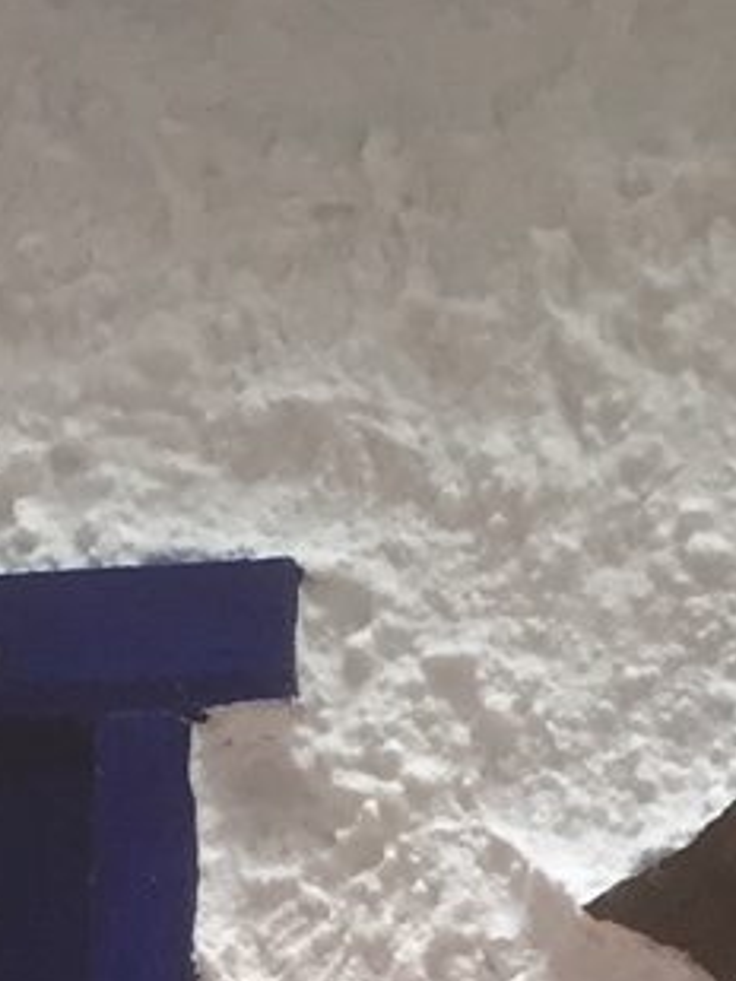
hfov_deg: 9.7
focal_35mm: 153
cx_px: 346
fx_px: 4334
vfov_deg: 12.0
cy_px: 1711
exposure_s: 1/33
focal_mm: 4.15
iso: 40
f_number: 2.2
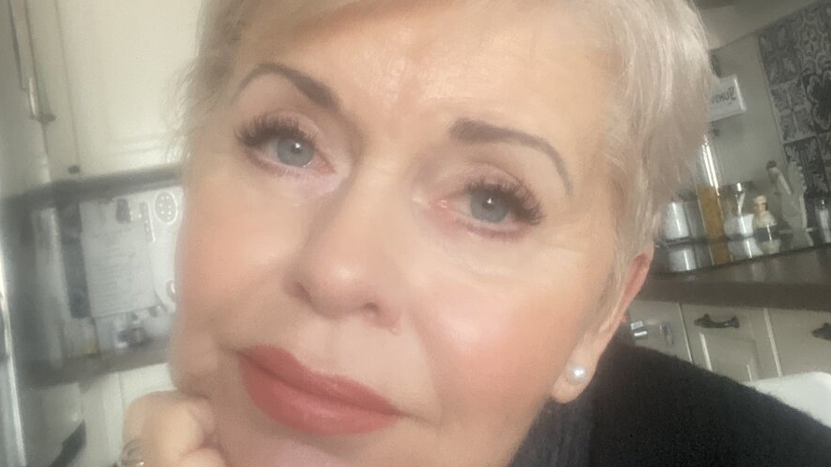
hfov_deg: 46.4
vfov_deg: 26.6
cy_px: 101
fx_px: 969
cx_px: 414
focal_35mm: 44
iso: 400
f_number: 2.2
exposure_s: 1/41
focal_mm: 2.71
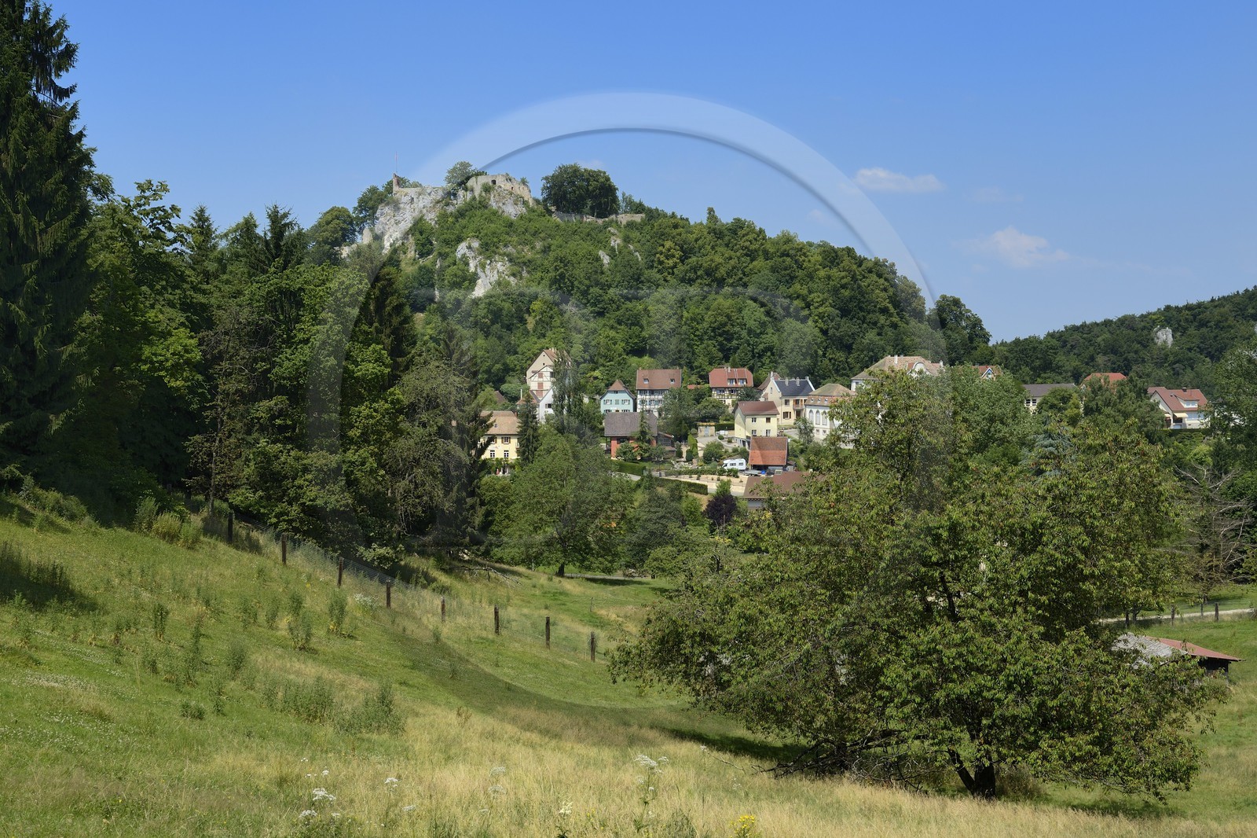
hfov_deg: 50.7
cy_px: 419
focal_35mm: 38
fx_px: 1326
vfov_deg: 35.0
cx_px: 628
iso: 200
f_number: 8
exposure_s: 1/320
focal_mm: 38
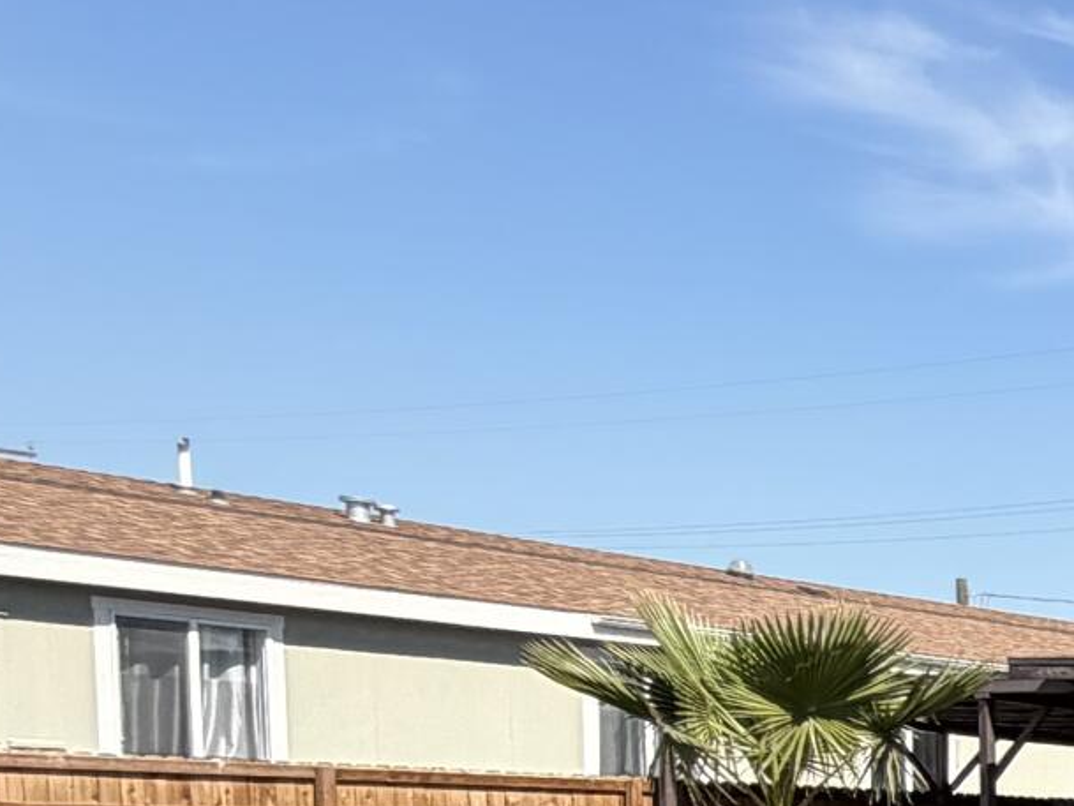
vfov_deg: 19.7
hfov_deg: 19.9
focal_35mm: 69
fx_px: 2141
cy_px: 1035
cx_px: 1972
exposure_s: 1/770
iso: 25
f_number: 2.2
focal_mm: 2.22
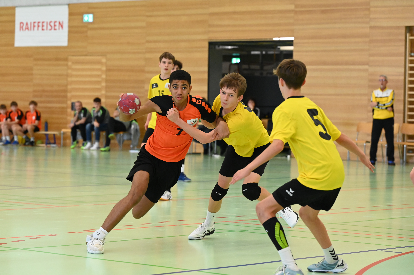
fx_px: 1379
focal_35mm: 120
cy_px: 138
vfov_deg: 11.4
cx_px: 207
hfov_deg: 17.1
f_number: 5
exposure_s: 1/1250
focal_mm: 120
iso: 8000
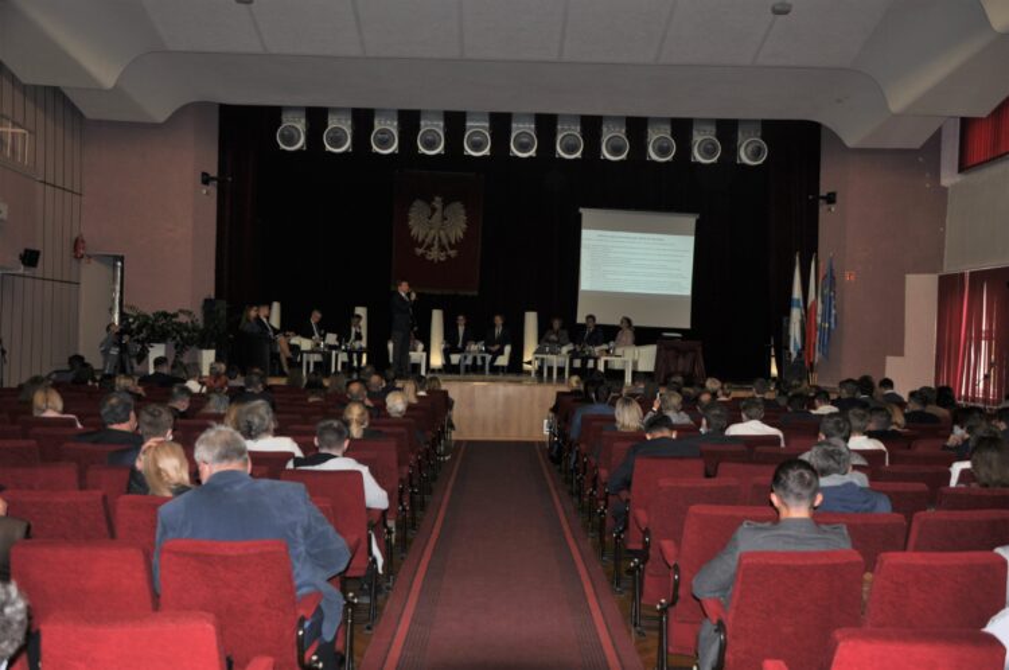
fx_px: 1008
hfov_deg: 53.2
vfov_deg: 36.8
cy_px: 335
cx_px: 504
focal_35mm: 36
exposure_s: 1/60
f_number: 3.8
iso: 200
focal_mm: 24
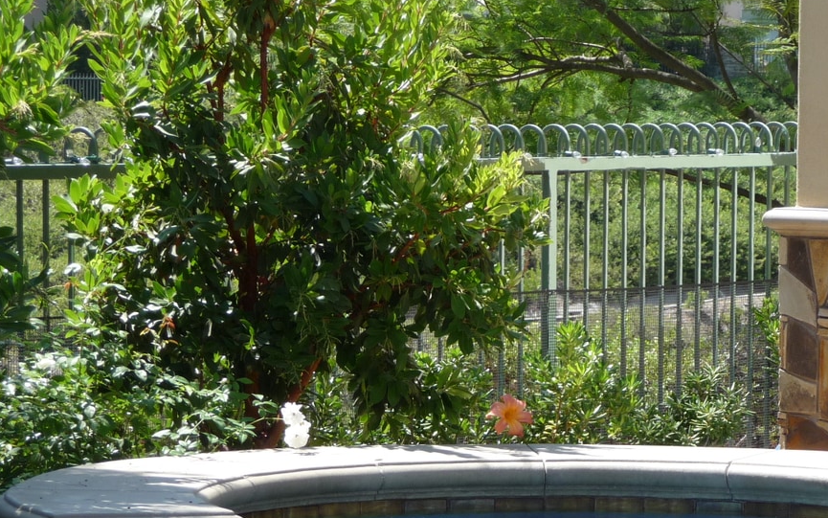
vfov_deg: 6.3
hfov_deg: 10.0
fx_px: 4717
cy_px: 449
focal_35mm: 209
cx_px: 556
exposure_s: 1/250
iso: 100
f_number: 4.7
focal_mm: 21.8
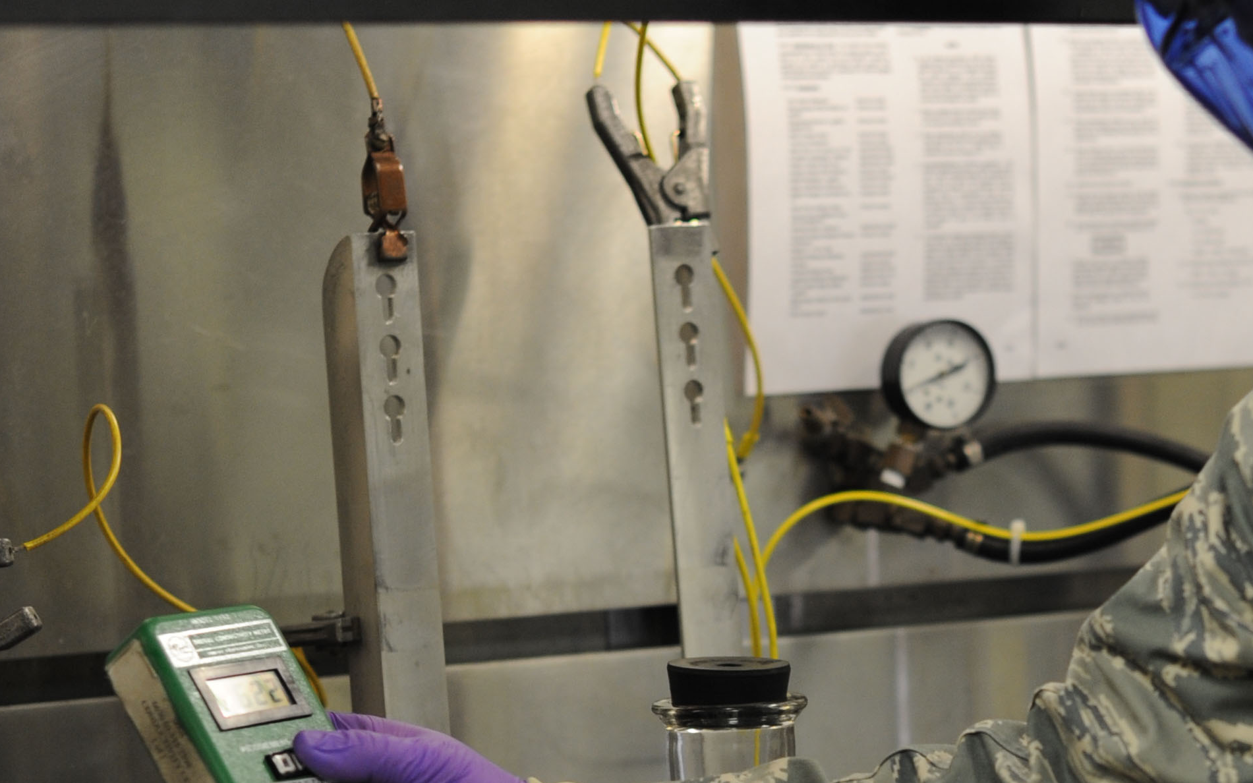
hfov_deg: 18.2
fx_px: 3893
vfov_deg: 11.4
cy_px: 812
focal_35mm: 114
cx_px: 873
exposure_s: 1/125
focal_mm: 50
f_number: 2.2
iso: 800
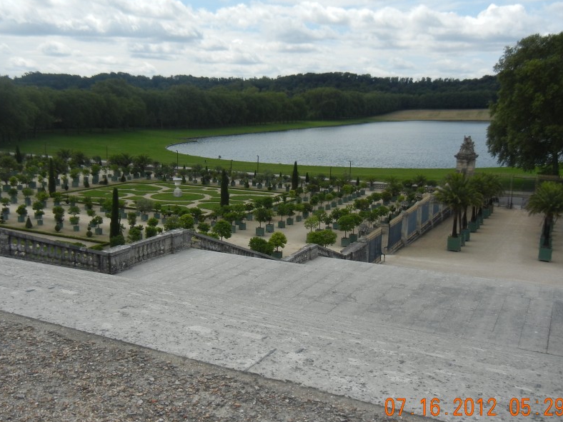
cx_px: 244
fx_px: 634
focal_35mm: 39
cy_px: 190
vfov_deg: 36.8
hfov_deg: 47.7
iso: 160
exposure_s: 1/503
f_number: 7
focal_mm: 5.4
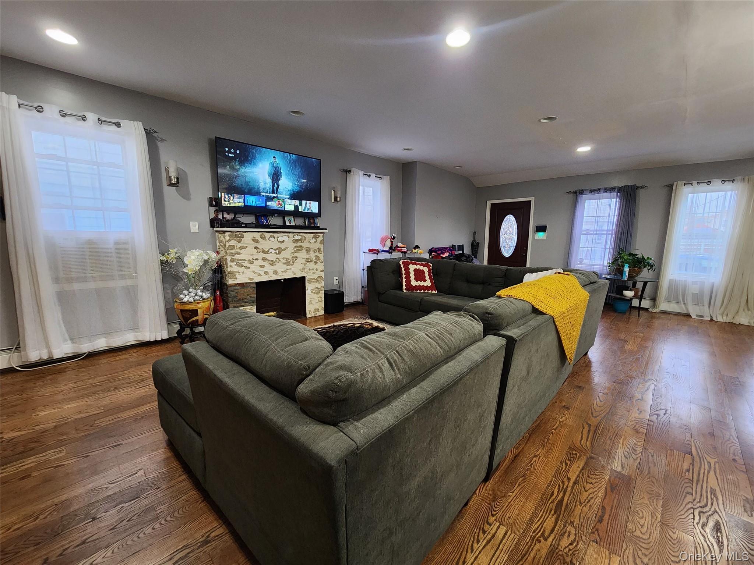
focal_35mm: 13
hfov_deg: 106.2
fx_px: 283
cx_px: 377
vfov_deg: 89.9
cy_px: 282
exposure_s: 1/30
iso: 500
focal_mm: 2.2
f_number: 2.2
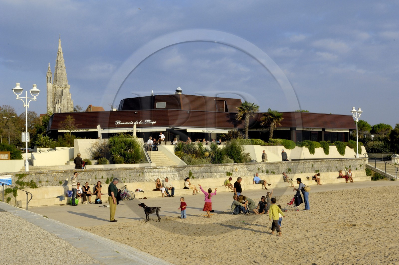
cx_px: 200
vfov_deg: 22.6
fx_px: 664
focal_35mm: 60
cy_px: 132
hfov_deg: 33.4
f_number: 17
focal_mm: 40
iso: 100
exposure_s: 1/80
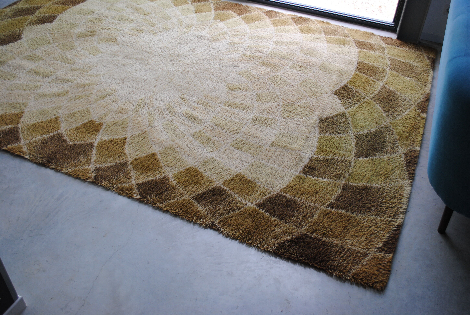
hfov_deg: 57.1
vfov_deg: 40.1
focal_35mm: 33
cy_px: 158
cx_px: 235
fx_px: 432
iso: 200
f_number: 4
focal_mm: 22
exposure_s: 1/60
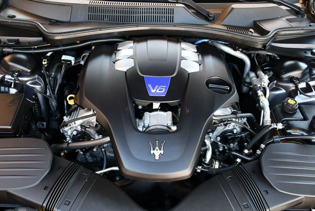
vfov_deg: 36.9
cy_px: 106
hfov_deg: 53.1
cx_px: 158
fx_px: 315
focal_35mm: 36
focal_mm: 18
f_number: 3.5
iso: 800
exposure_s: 1/160
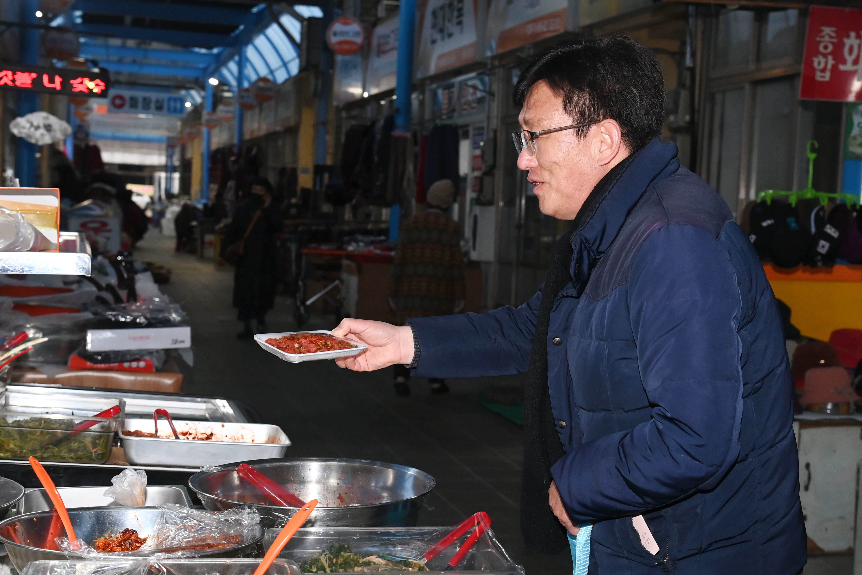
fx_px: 1149
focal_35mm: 48
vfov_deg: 28.1
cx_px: 431
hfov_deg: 41.1
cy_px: 288
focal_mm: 48
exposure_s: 1/250
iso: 1600
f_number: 6.3
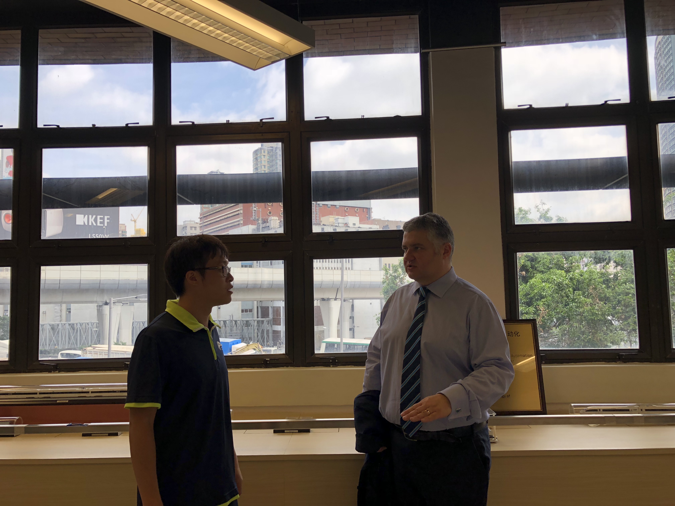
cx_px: 338
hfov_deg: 63.4
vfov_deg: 49.7
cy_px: 253
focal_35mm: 28
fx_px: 546
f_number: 1.8
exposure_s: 1/242
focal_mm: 4
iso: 20
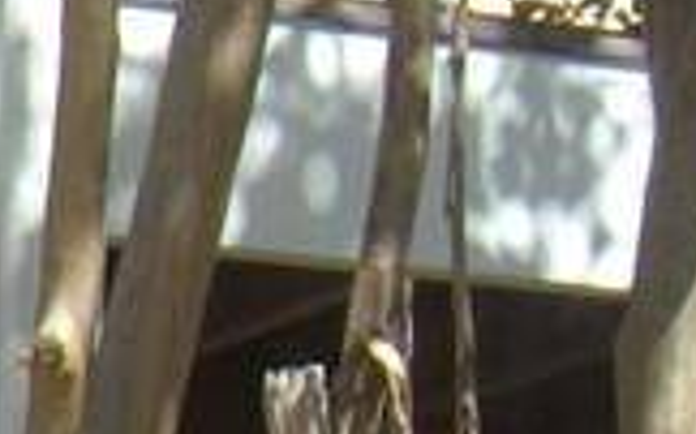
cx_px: -859
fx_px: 4435
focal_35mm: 234
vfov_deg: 5.3
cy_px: 1203
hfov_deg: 8.4
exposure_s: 1/230
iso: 64
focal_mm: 5.9
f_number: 3.8
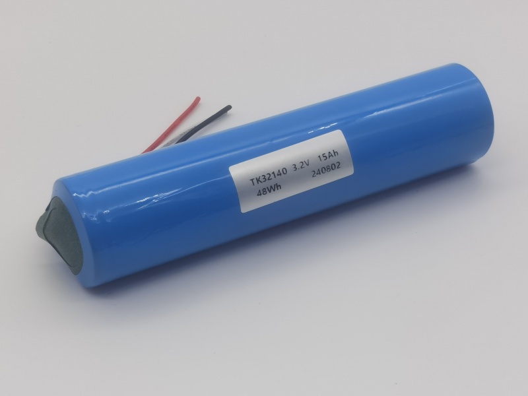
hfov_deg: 24.1
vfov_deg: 18.2
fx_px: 1235
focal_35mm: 81
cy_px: 198
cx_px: 264
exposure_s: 1/662
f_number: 1.6
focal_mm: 5.56
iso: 50
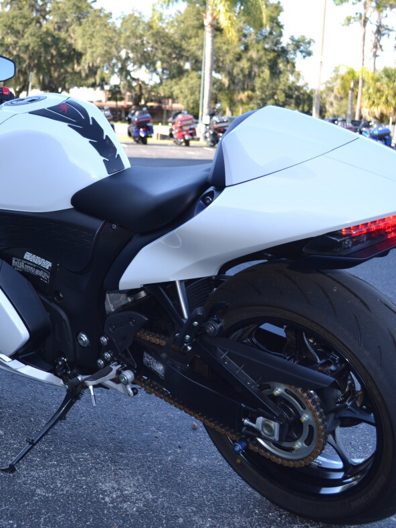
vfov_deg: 33.8
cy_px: 265
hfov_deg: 25.6
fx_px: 869
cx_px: 145
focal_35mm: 57
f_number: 4.2
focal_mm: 26
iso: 100
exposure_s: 1/125
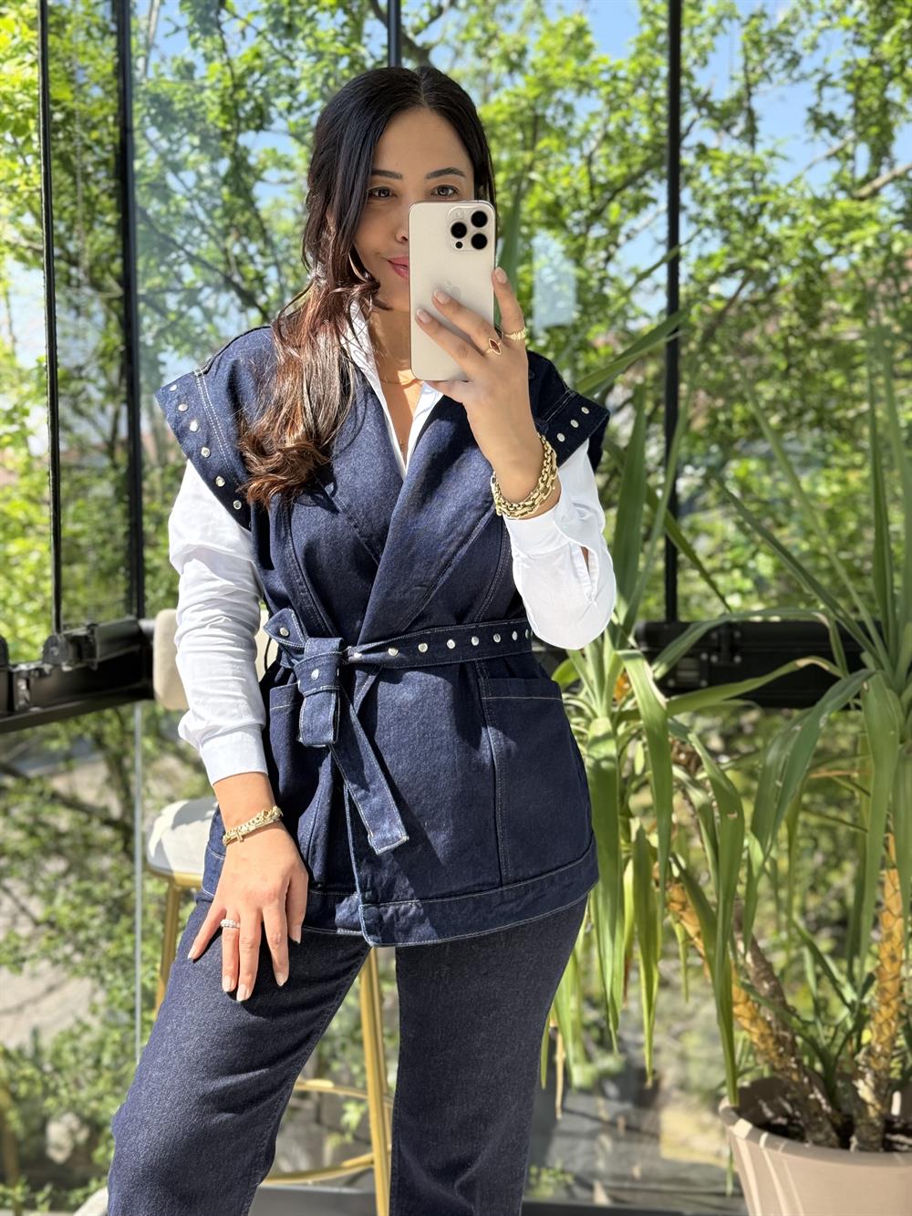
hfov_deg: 30.3
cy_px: 608
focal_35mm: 48
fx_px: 1686
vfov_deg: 39.7
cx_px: 456
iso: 80
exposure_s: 1/557
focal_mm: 6.76
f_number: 1.78
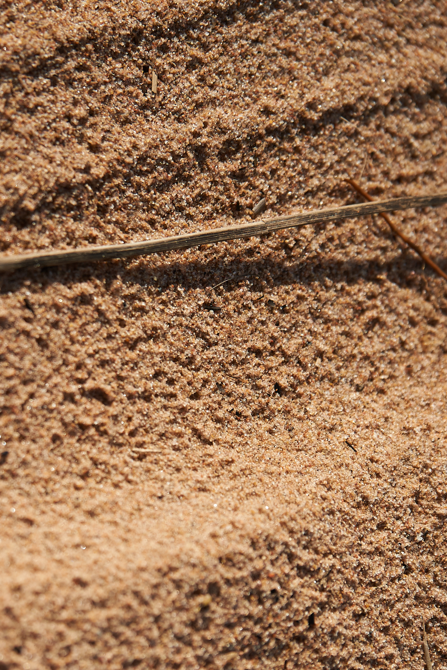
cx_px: 85
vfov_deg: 7.5
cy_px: 382
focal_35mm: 273
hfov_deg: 5.0
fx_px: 5084
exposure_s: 1/5000
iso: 200
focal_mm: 155
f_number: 2.8
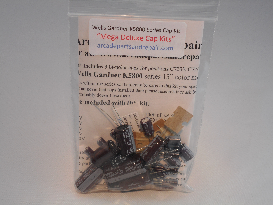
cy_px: 102
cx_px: 136
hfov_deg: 29.0
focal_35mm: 67
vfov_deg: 21.9
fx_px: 528
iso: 125
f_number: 5.3
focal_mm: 12
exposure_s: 1/30
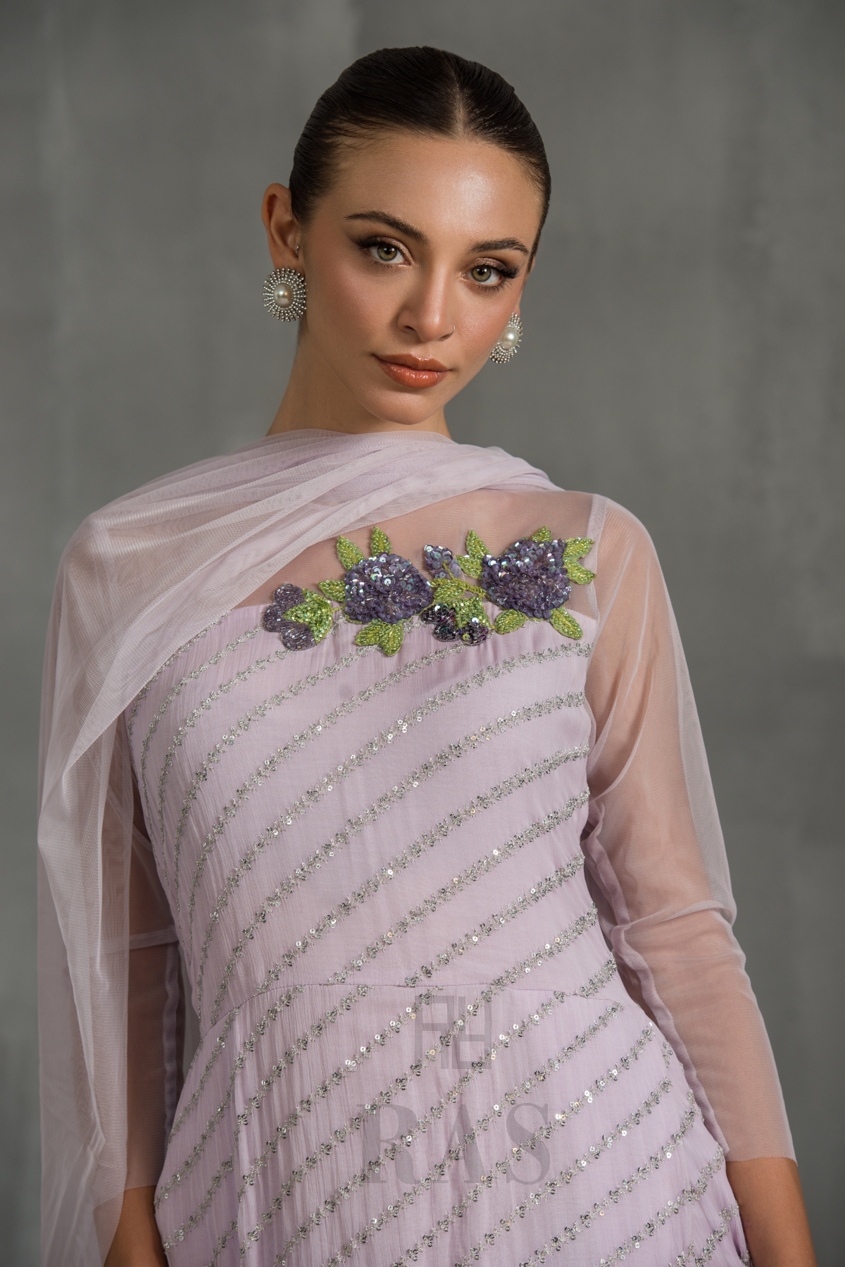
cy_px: 634
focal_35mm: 125
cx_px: 422
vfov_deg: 16.4
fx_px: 4397
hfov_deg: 11.0
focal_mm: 125
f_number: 5
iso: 100
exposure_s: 1/160
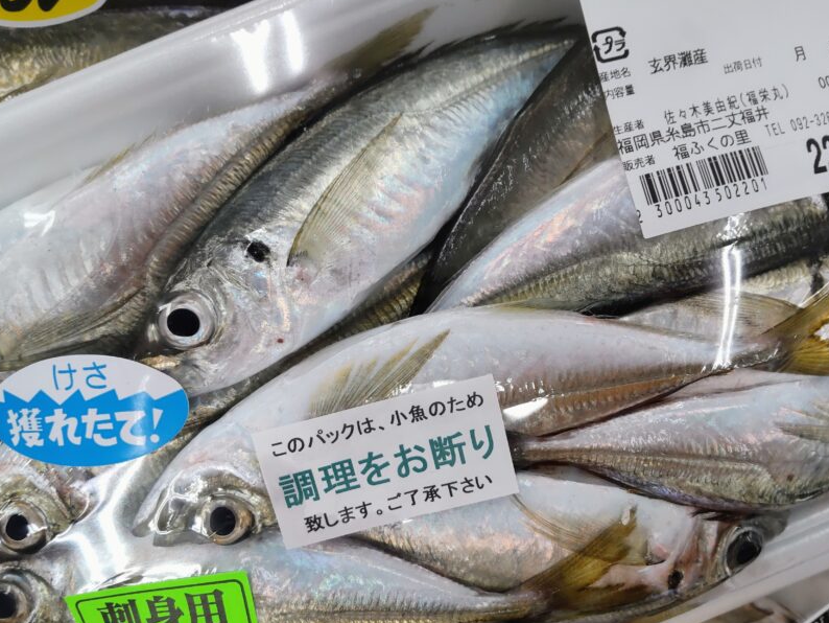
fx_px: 695
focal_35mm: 29
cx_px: 434
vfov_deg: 48.1
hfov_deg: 61.6
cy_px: 351
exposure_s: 1/60
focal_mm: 3.43
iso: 122
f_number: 2
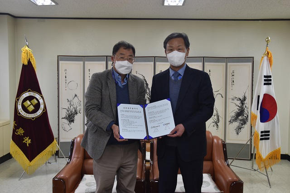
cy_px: 96
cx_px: 145
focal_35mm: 36
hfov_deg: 53.2
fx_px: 290
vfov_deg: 36.8
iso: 400
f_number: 4
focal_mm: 24
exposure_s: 1/60
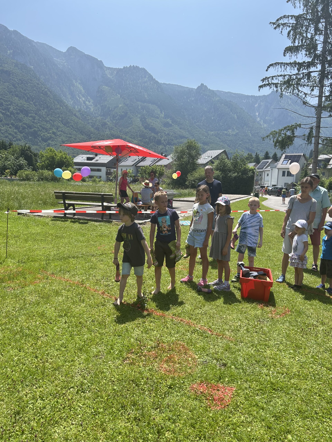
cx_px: 166
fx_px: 332
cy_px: 221
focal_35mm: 26
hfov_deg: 53.1
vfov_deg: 67.3
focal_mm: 5.7
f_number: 1.5
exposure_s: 1/2353
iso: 50
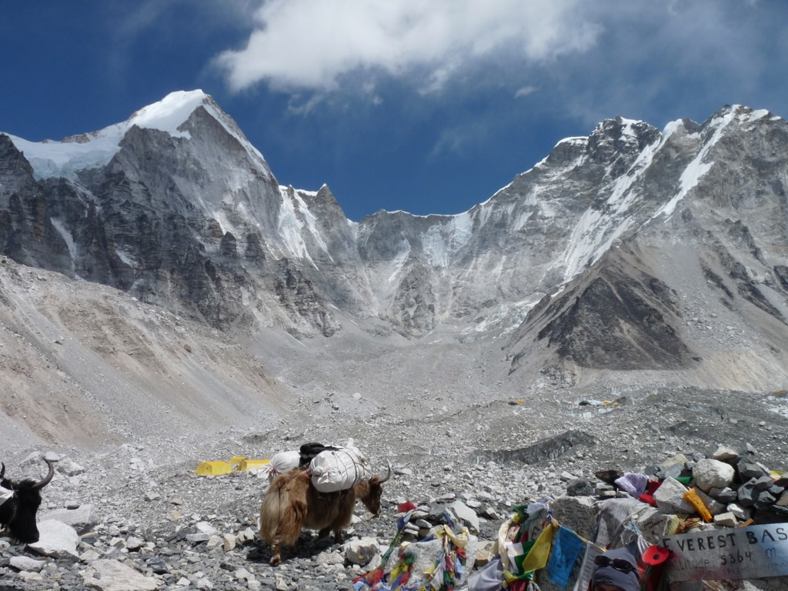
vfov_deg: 42.9
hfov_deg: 55.4
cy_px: 296
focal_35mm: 33
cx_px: 394
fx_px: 751
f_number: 8
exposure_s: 1/500
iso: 100
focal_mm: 5.9
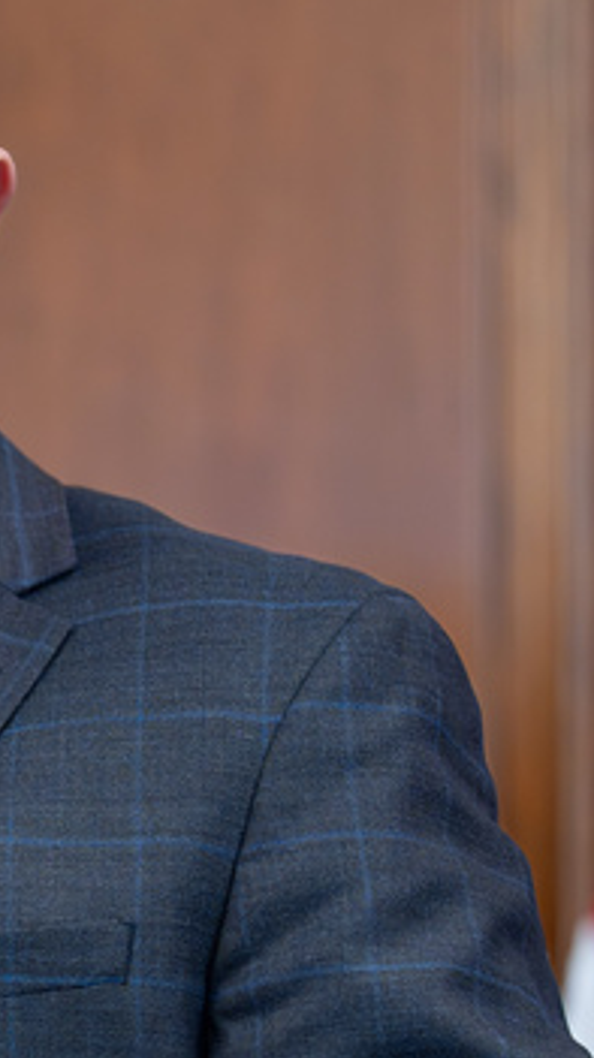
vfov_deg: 5.2
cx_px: -443
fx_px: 11584
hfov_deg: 2.9
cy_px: 906
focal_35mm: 413
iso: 1600
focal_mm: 135
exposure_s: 1/400
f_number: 2
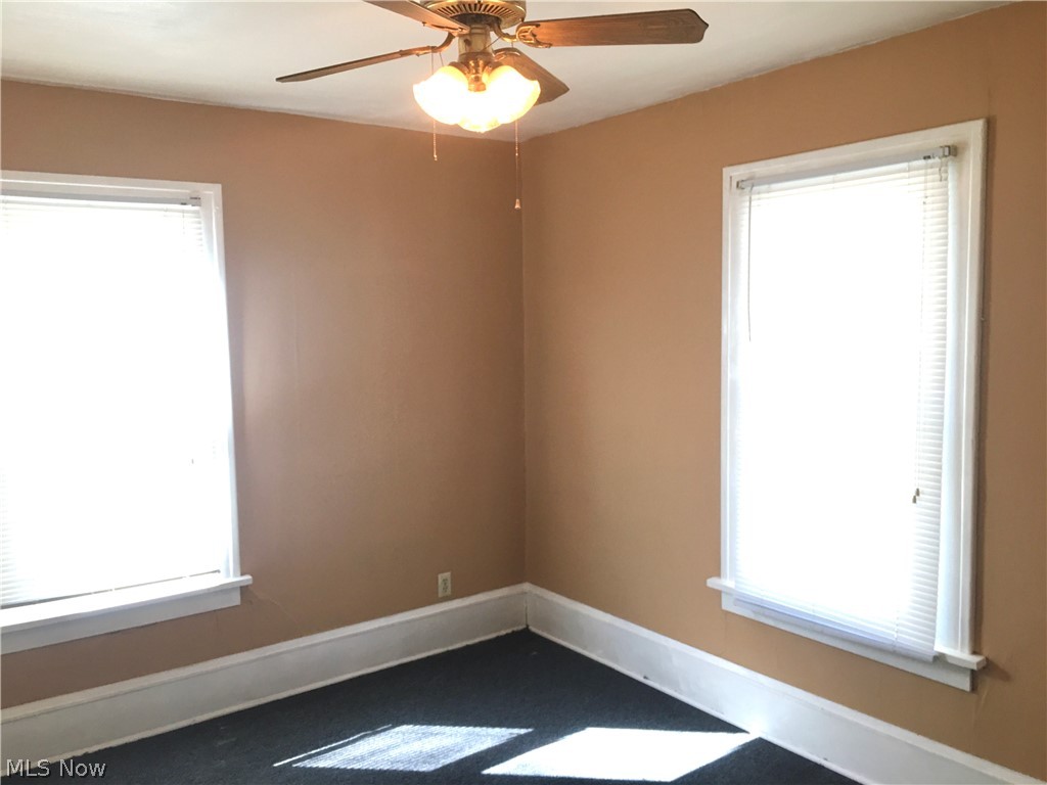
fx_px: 877
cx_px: 524
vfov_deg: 48.2
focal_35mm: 29
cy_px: 392
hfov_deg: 61.7
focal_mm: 4.15
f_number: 2.2
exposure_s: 1/33
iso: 50
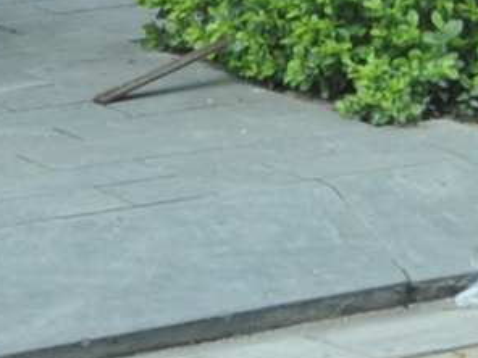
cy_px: -595
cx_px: 1024
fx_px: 4308
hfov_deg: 6.1
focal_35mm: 312
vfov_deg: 4.6
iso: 320
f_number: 3.5
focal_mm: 48
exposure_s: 1/50
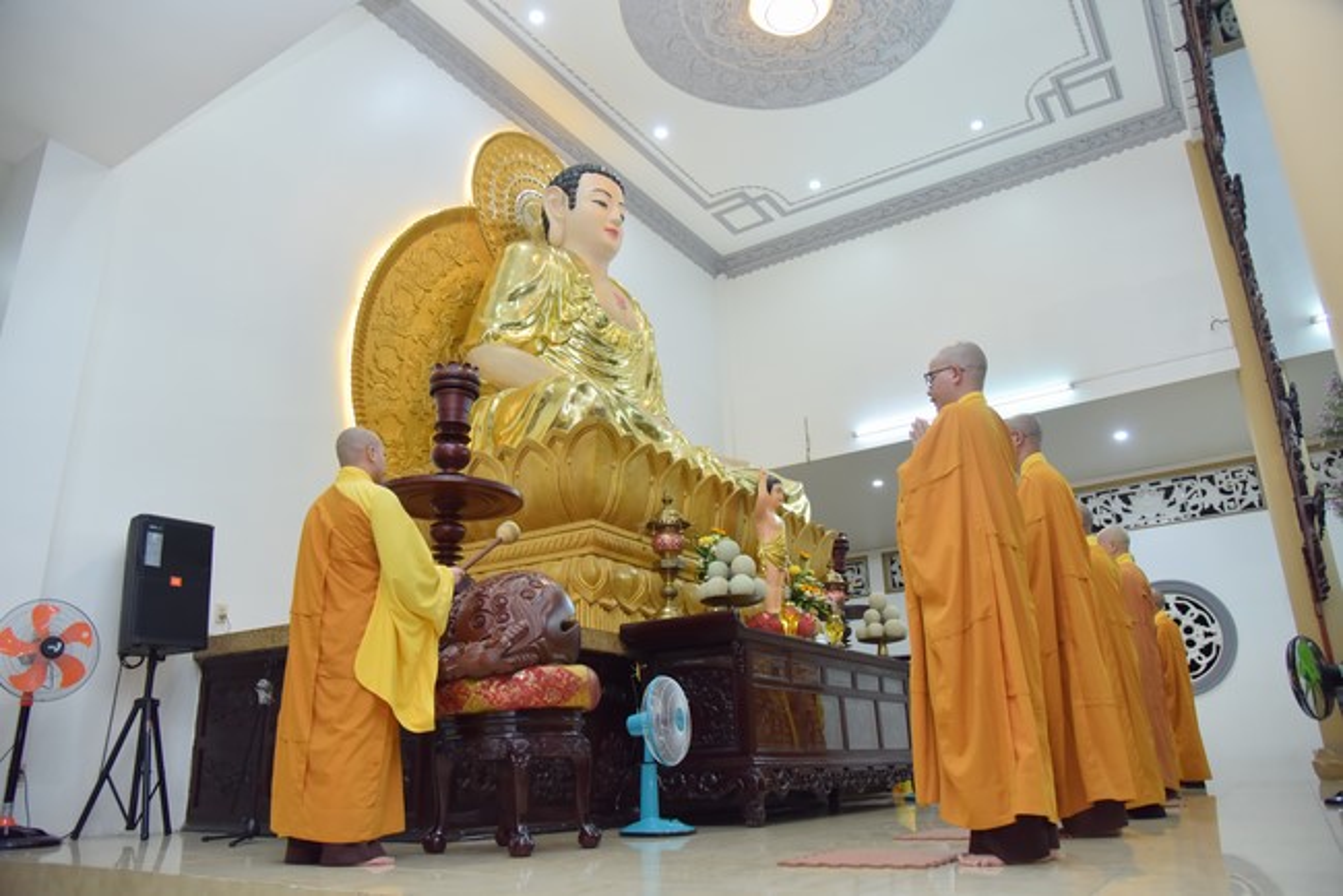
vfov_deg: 53.2
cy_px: 448
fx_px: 896
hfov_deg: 73.7
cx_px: 672
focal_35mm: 24
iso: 1250
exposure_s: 1/125
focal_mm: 24
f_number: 4.5
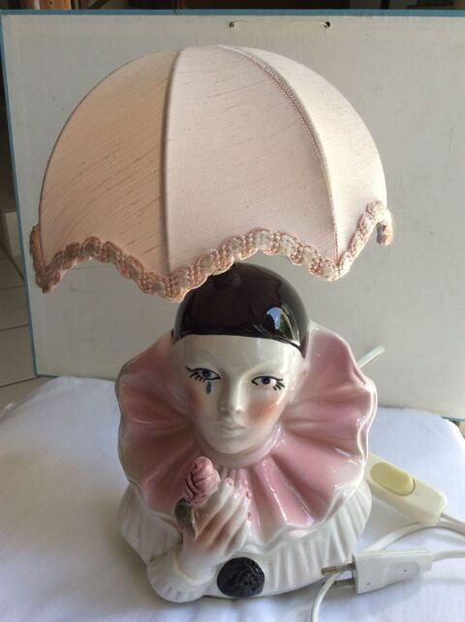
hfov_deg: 44.0
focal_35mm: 32
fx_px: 575
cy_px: 311
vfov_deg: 56.9
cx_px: 232
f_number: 2.4
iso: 32
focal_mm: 3.3
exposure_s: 1/177
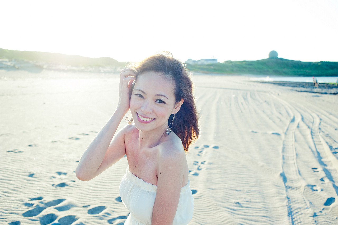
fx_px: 328
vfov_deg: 37.8
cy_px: 112
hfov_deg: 54.5
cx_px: 169
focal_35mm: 35
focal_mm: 35
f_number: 5.6
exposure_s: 1/250
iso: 200
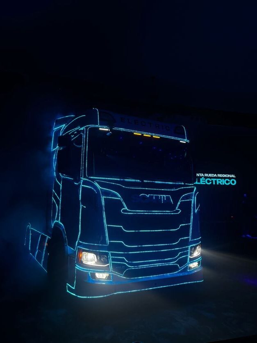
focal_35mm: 26
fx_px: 257
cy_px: 172
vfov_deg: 67.3
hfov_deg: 53.1
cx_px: 128
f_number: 1.6
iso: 50
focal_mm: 5.1
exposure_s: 1/100
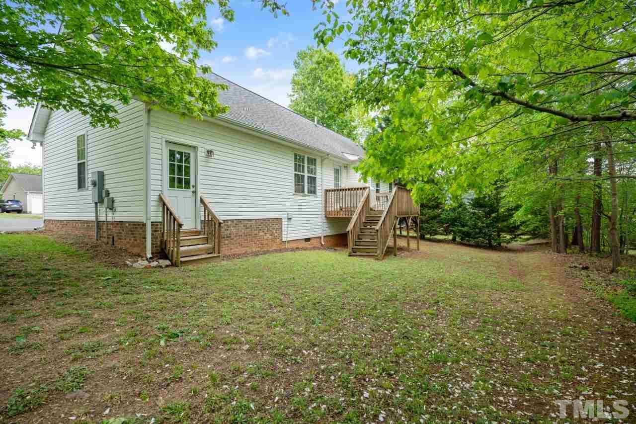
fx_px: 283
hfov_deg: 96.7
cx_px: 318
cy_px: 212
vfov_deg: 73.7
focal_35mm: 16
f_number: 5.6
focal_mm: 16
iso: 125
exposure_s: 1/40
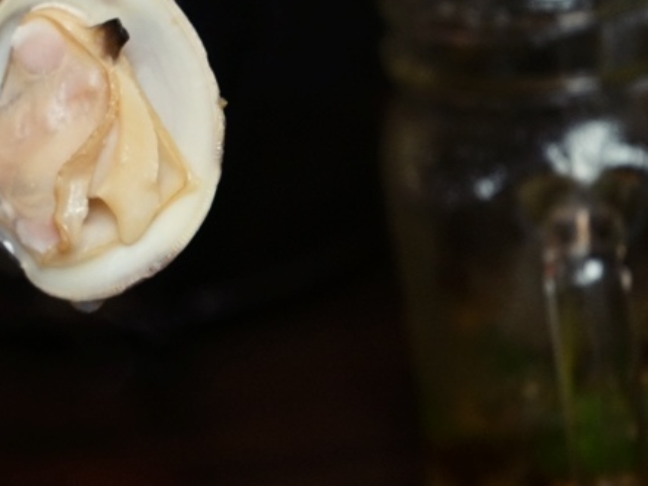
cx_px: 88
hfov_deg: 16.0
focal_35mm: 122
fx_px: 2284
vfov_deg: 12.1
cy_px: 159
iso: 3200
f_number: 5.6
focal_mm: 70
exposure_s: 1/80
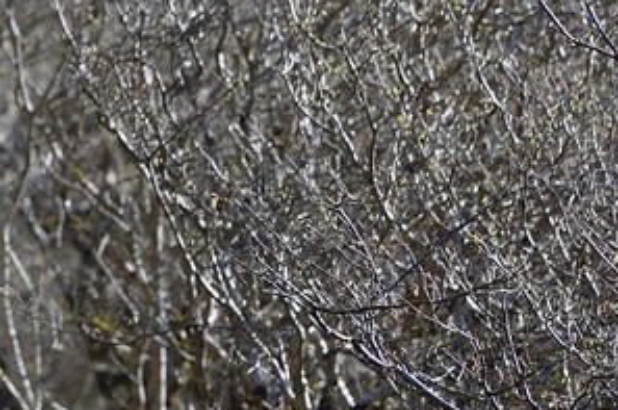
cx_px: -720
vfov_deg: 1.3
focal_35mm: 1079
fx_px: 18493
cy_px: 656
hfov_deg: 1.9
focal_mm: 200
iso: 200
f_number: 4.5
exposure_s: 1/500
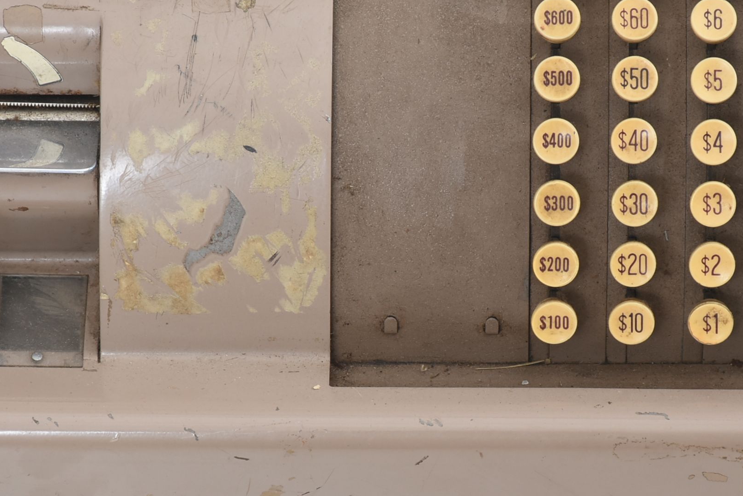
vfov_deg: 4.9
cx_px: 439
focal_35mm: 279
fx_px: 5762
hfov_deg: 7.4
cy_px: 385
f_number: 9
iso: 200
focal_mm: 100
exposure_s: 1/160
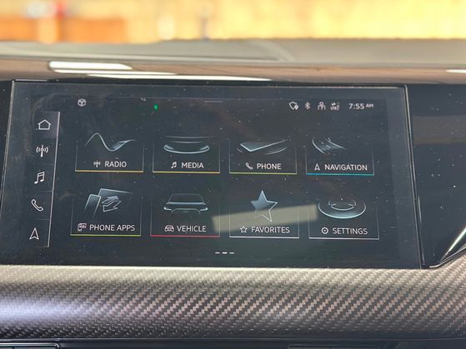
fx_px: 740
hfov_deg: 34.9
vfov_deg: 26.5
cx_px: 200
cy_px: 168
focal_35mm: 55
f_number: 1.78
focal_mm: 6.86
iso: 320
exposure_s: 1/40
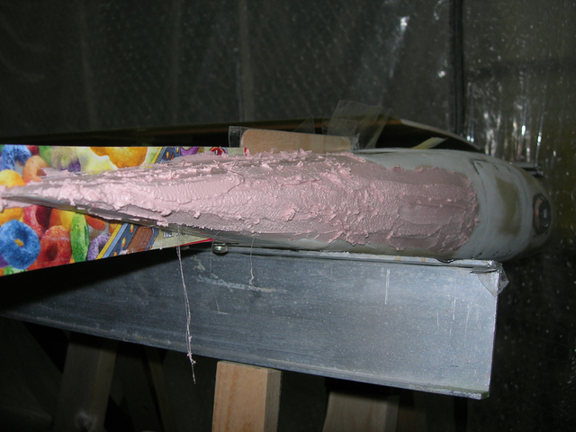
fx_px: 632
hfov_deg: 49.0
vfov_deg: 37.7
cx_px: 288
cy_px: 216
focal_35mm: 38
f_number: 2.8
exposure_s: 1/60.1
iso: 64
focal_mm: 7.8
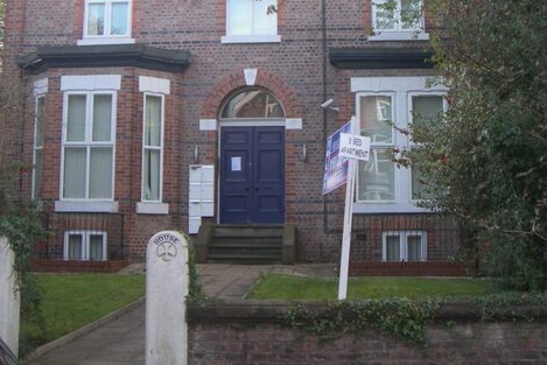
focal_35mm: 59
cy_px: 66
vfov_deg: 22.7
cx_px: 304
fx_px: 897
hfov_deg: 33.9
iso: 64
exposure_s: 1/80
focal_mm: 6.2
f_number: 2.7
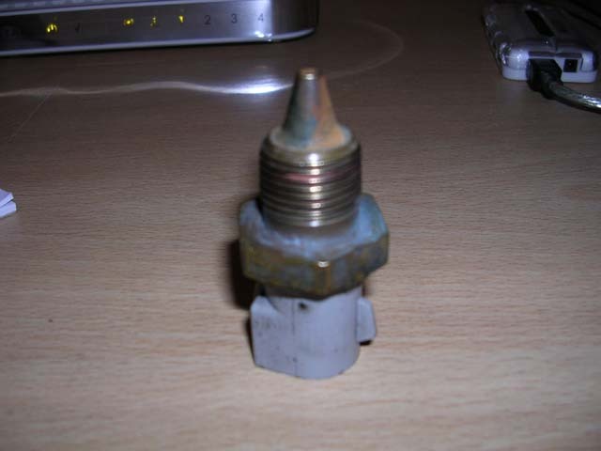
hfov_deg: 49.0
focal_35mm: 38
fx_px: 660
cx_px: 300
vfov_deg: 37.7
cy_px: 226
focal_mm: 5.8
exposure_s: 1/60.1
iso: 50
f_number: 2.8
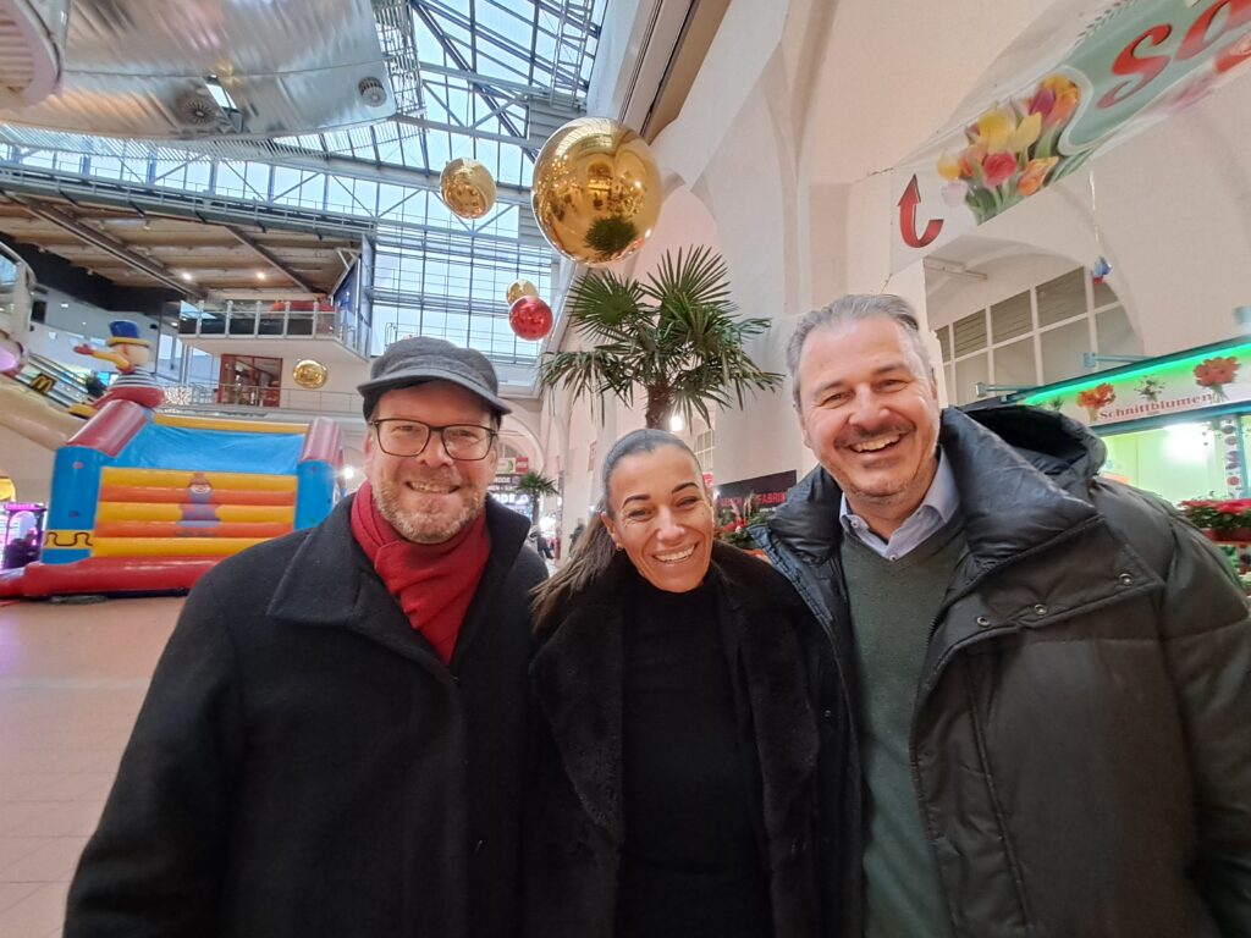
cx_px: 626
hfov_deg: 106.2
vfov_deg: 89.9
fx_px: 470
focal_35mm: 13
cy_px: 469
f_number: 2.2
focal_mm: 1.42
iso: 400
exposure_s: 1/24
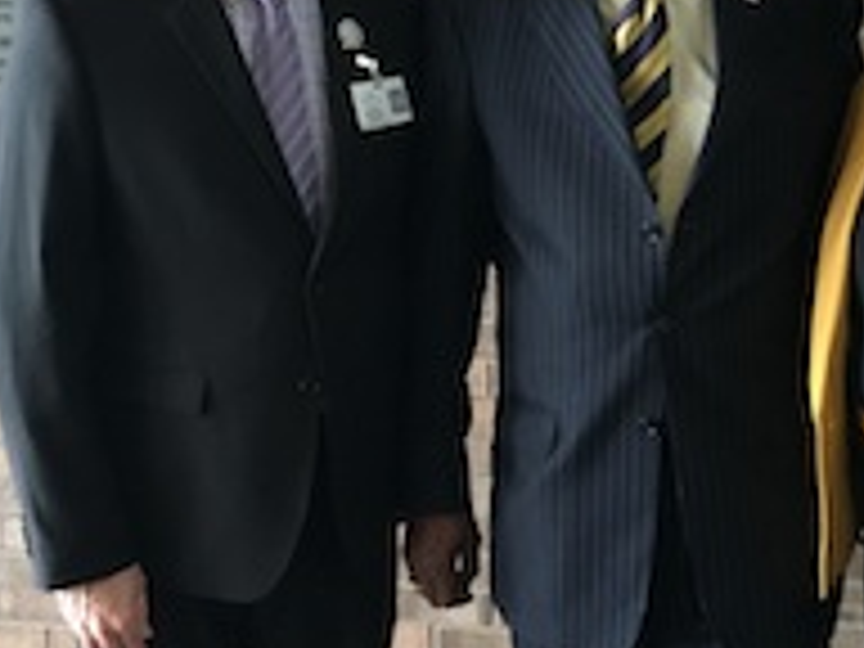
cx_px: 576
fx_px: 1448
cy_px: 162
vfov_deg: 24.9
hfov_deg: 32.9
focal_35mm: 58
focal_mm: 4.15
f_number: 2.2
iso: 200
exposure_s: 1/15
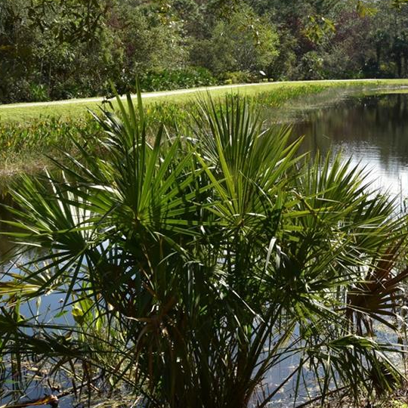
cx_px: 304
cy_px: 162
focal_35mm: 58
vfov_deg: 29.5
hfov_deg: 29.1
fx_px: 773
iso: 400
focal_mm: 24
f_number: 10
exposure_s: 1/320
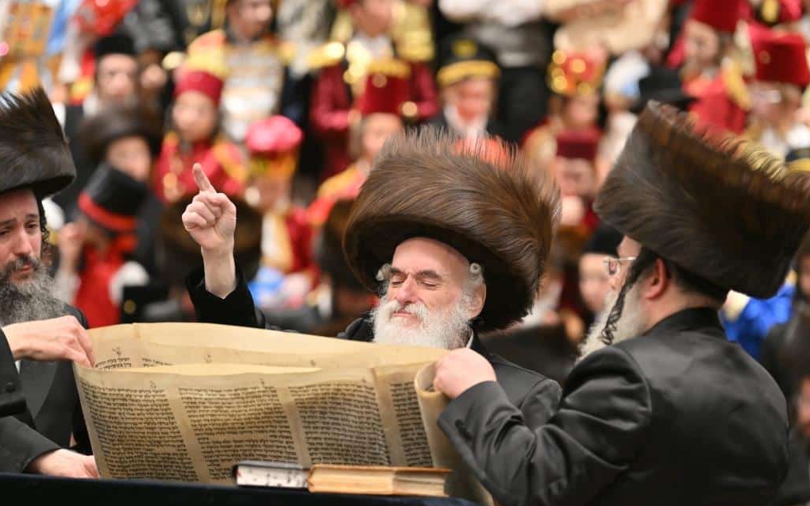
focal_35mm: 268
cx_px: 404
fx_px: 5915
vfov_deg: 4.9
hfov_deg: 7.8
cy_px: 270
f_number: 2.8
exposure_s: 1/160
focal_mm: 175
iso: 160
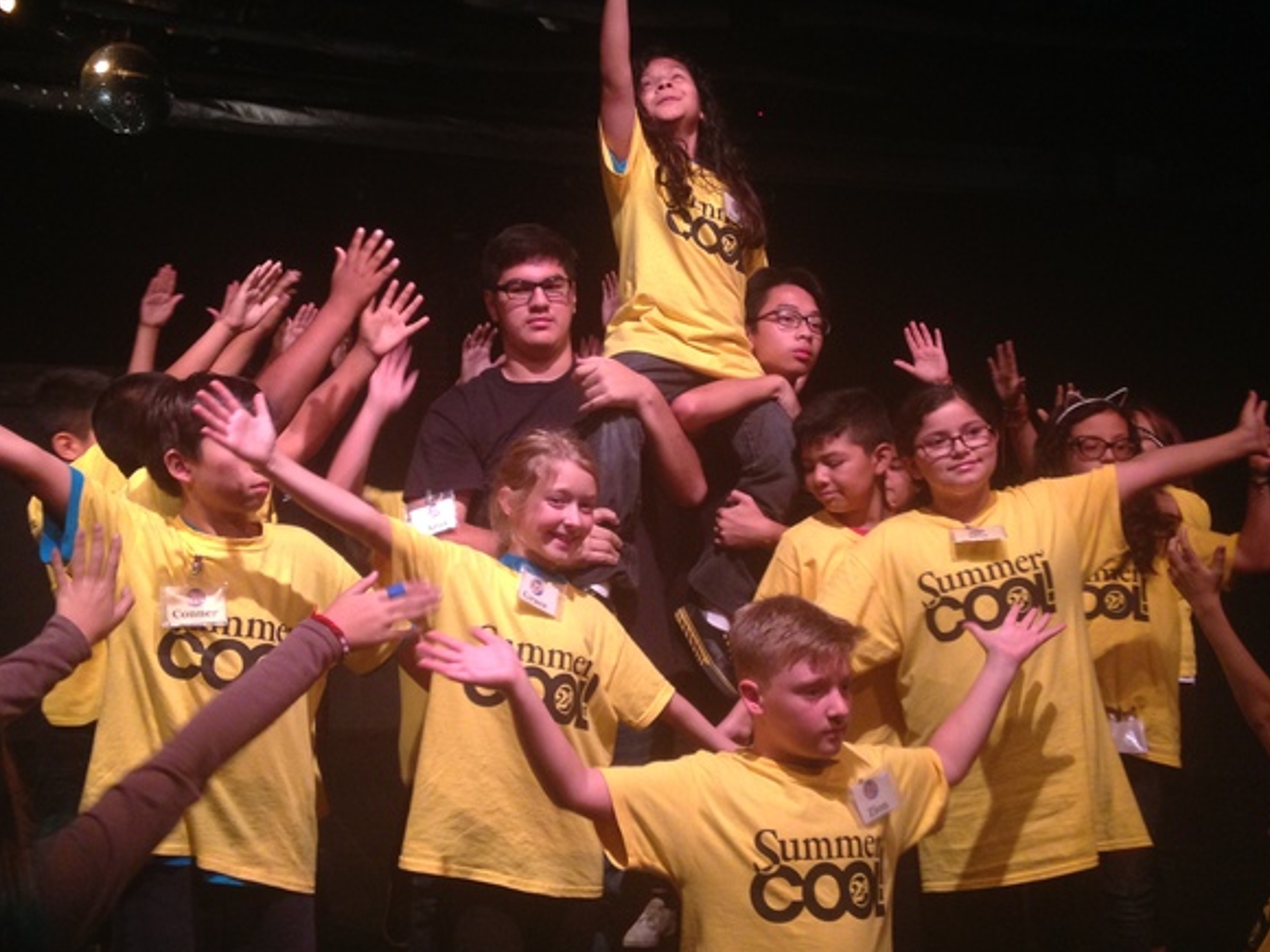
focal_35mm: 41
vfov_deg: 35.1
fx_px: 1504
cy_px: 484
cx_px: 600
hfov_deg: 45.8
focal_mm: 4.12
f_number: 2.4
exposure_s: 1/20
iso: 160
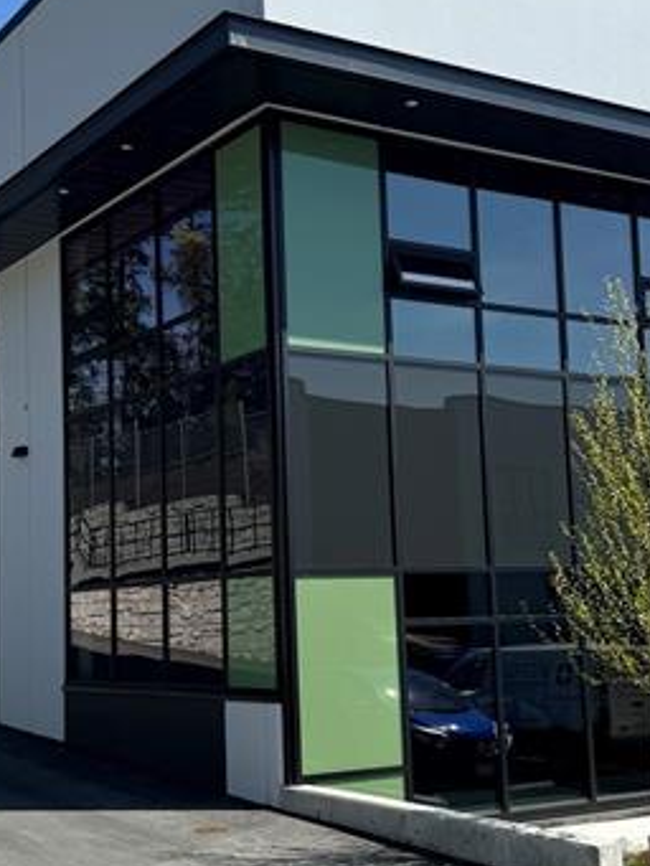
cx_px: 292
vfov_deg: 35.5
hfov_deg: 27.0
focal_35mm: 54
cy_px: 455
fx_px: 1351
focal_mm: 6.76
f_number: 1.78
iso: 80
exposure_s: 1/4310
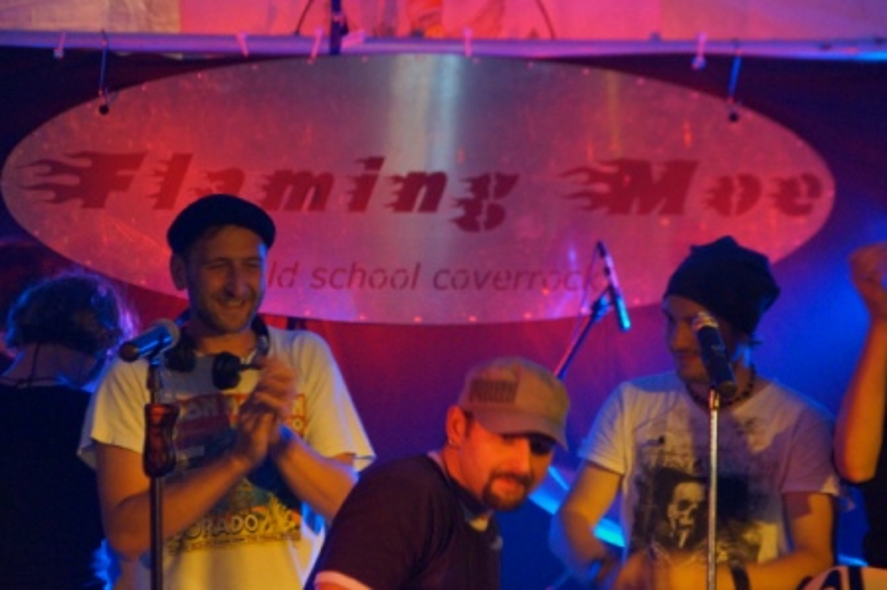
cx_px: 444
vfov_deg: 6.1
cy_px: 295
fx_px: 5540
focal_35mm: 225
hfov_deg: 9.2
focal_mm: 150
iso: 3200
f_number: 6.3
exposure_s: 1/40
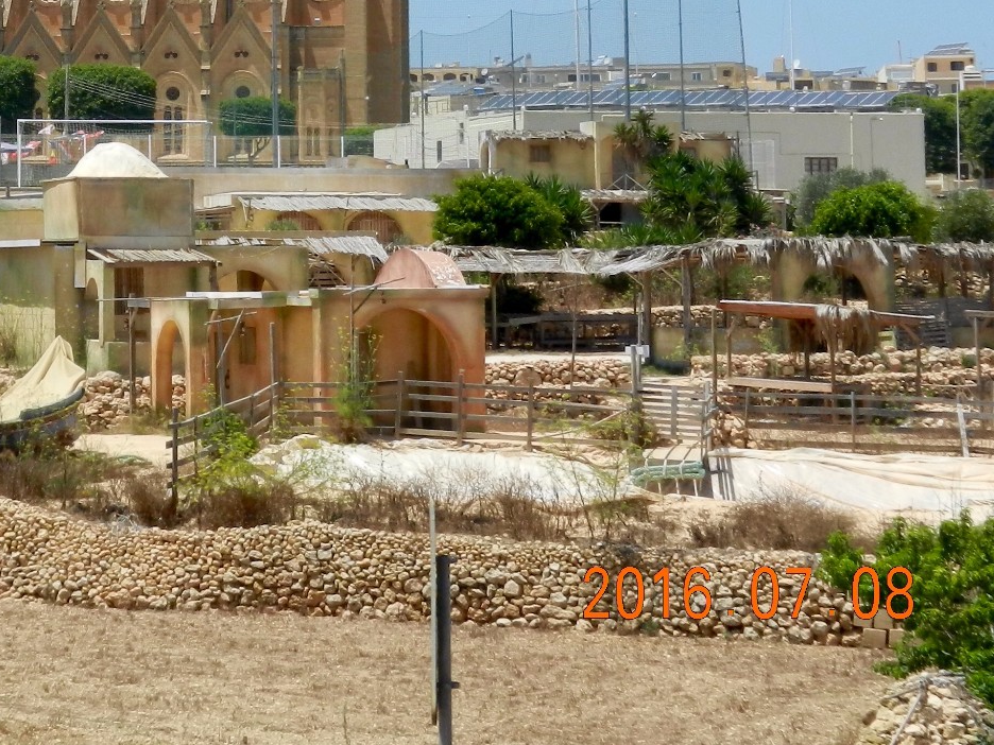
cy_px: -52
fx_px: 3331
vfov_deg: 12.6
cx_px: -41
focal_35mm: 116
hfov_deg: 16.6
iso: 160
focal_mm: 9.4
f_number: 4.4
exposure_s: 1/1600
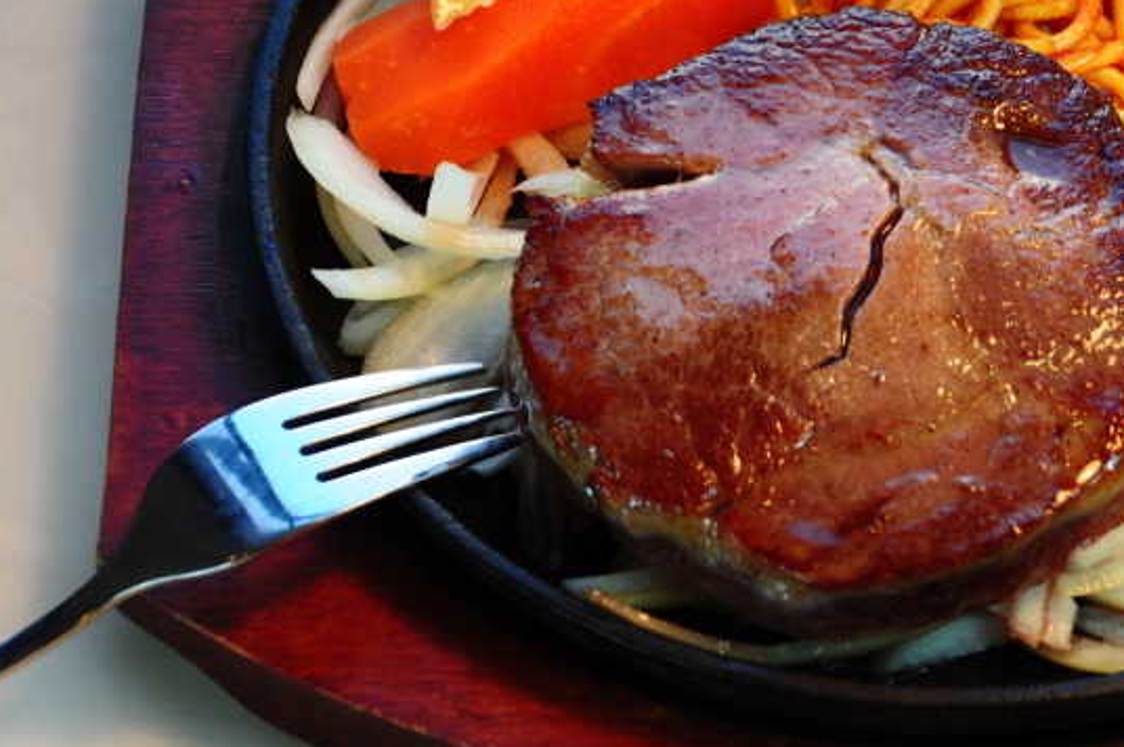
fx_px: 4646
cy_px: 206
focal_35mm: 149
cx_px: 1019
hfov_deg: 13.7
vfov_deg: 9.2
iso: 200
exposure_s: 1/80
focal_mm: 52
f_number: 5.6
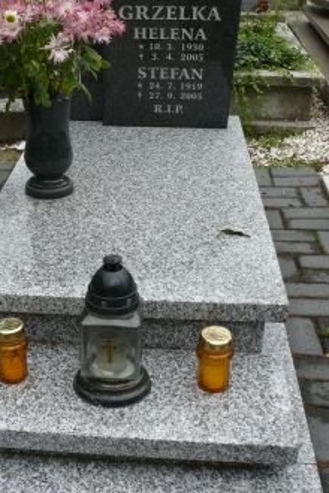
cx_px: 96
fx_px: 726
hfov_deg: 25.3
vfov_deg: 37.3
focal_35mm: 53
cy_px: 190
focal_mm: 7.4
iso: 100
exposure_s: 1/125
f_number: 4
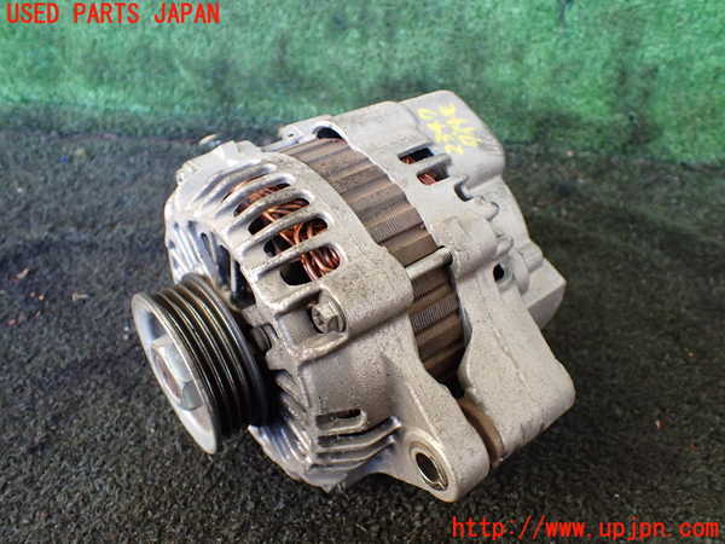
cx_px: 362
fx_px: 628
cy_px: 272
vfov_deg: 46.8
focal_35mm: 30
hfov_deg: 60.0
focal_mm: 5.4
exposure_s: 1/125
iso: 500
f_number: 2.3
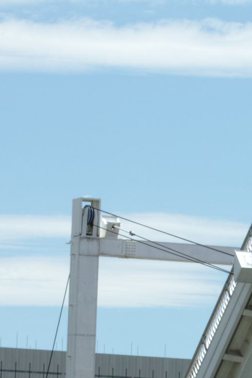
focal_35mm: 276
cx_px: 676
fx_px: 2899
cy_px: 127
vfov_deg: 7.5
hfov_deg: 4.8
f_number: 8
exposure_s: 1/250
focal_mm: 30
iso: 100
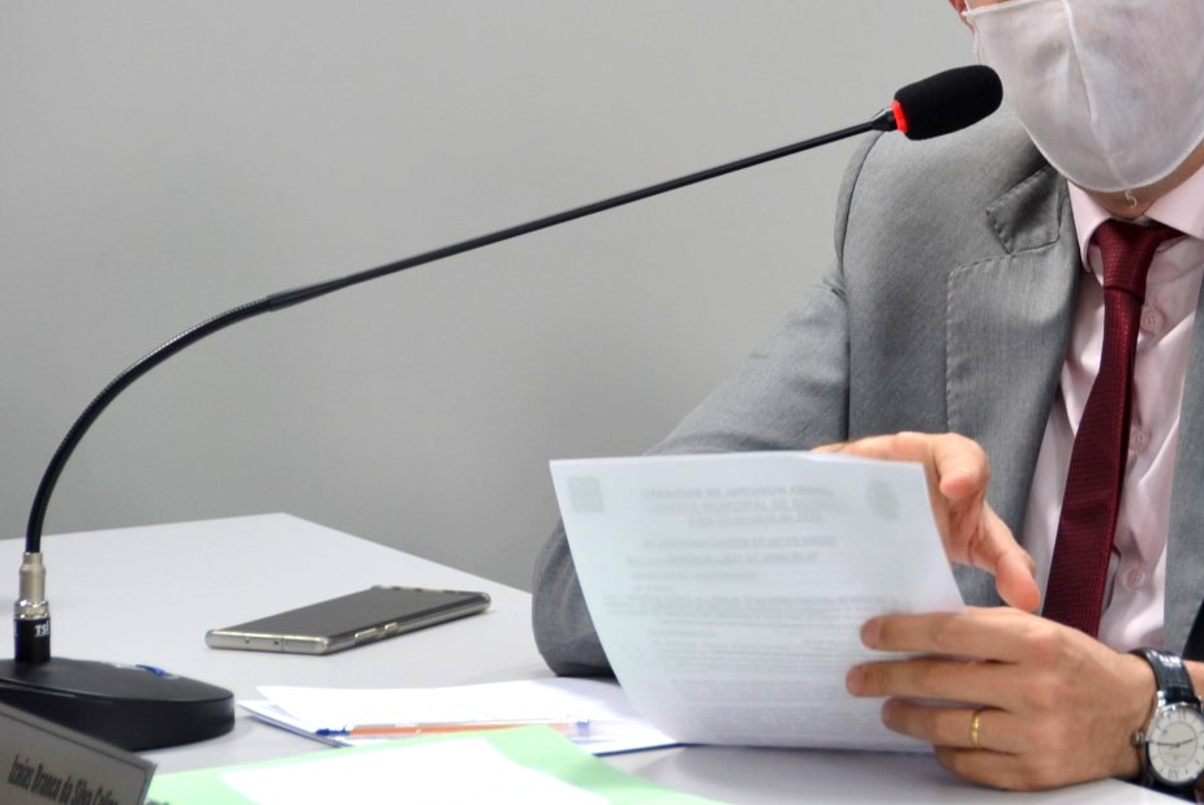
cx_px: 1019
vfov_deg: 4.0
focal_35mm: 341
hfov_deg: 6.0
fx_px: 11415
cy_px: 202
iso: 400
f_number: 5.6
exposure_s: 1/80
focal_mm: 130
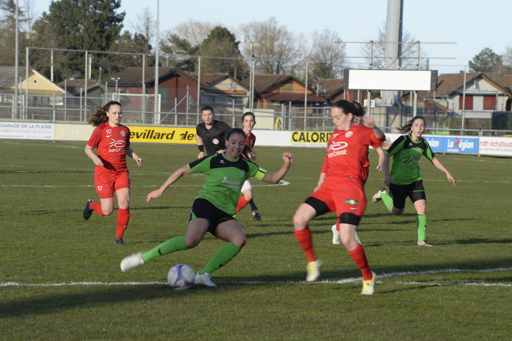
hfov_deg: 10.6
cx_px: 256
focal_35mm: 195
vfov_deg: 7.0
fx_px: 2770
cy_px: 170
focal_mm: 195
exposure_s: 1/200
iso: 200
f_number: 10
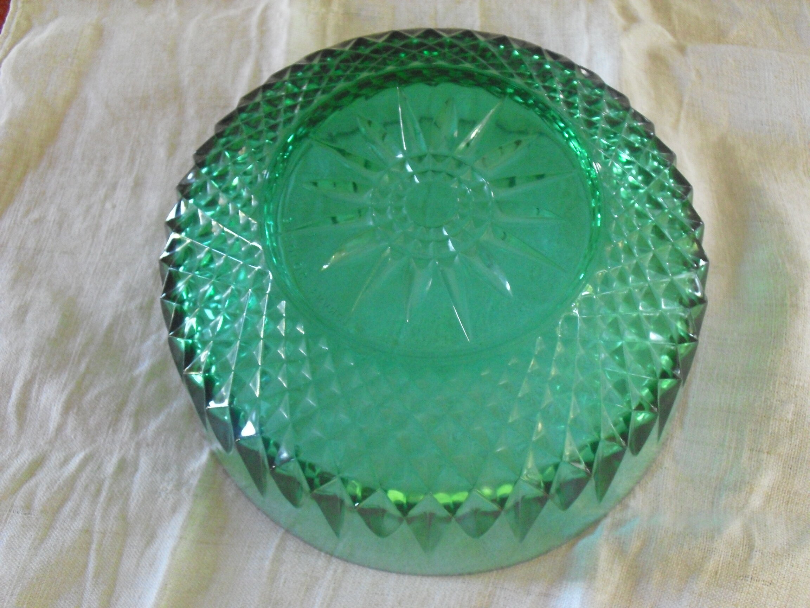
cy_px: 304
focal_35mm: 36
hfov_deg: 51.4
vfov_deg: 39.7
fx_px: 842
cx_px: 405
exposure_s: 1/60
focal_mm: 6.3
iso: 800
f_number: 3.1
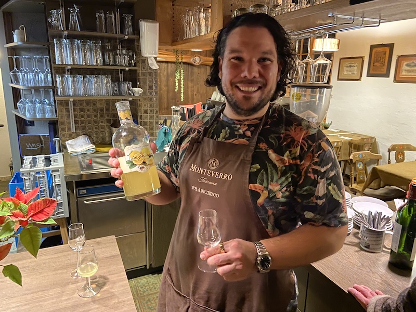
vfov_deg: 53.1
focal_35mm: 26
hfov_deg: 67.3
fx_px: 312
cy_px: 156
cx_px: 208
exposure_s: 1/20
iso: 1000
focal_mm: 4.25
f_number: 1.8
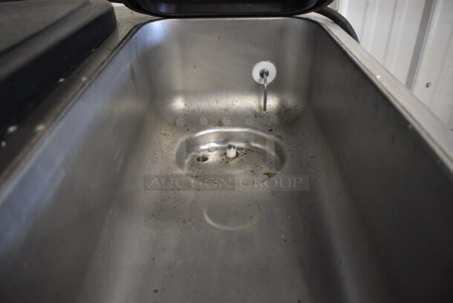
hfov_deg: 67.3
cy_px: 152
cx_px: 226
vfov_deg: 48.0
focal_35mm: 27
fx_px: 340
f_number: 3.5
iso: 1800
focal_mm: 18
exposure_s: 1/125
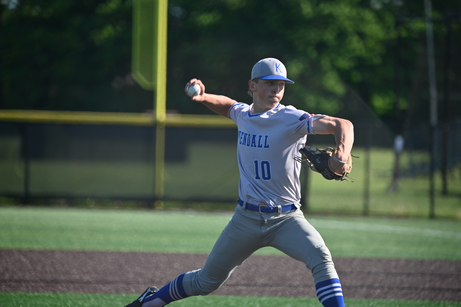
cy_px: 154
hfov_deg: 4.9
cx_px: 230
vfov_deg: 3.3
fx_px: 5375
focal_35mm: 420
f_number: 6
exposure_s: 1/640
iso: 200
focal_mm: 420
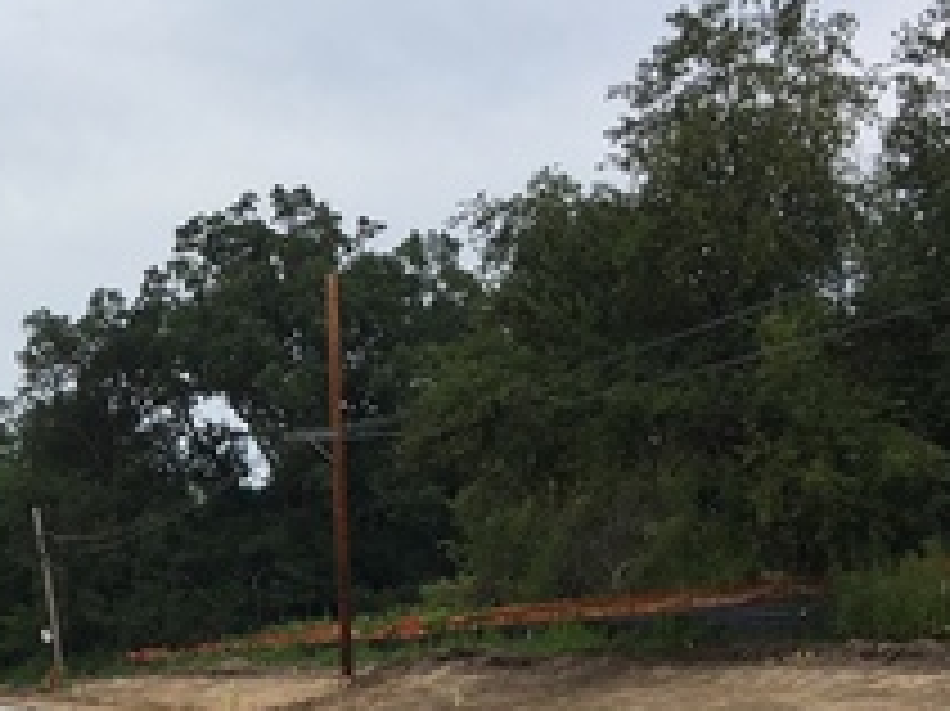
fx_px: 2112
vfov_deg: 18.8
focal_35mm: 77
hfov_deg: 22.9
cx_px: -248
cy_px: 652
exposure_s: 1/2404
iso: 25
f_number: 2.2
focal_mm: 4.15
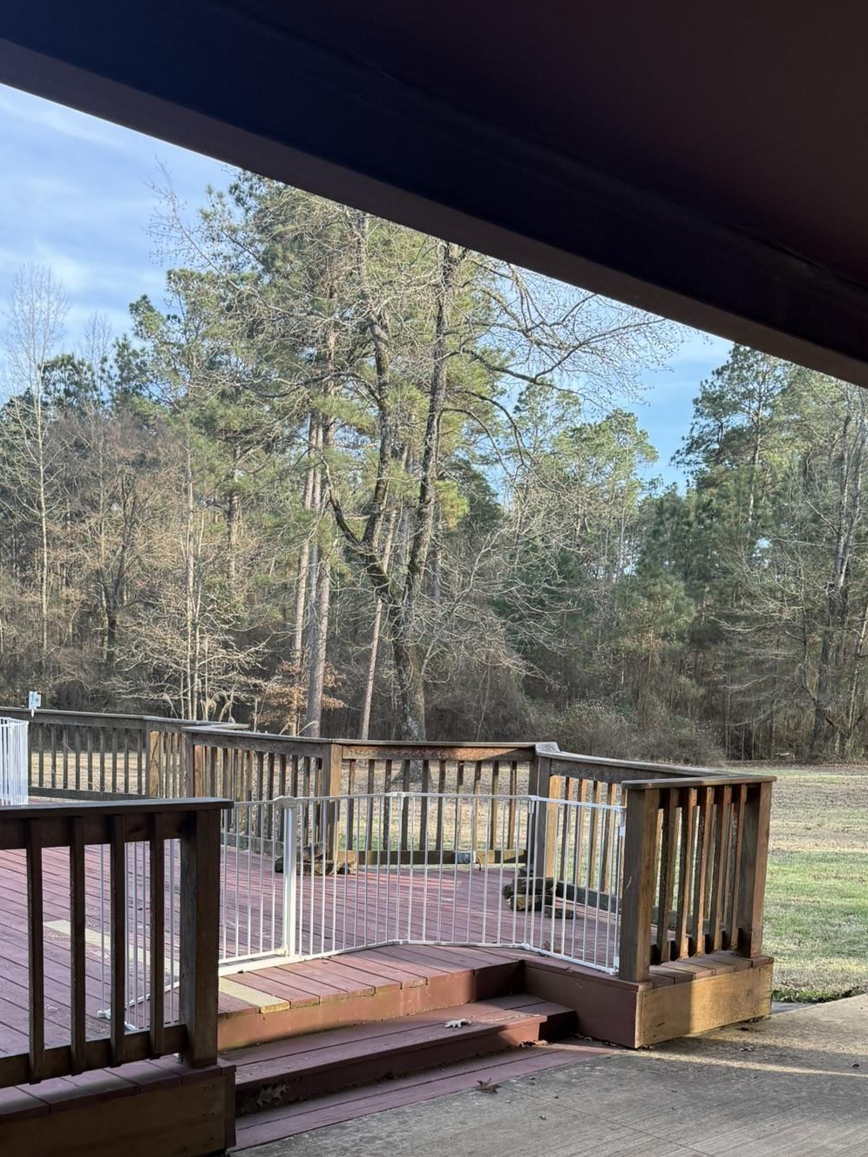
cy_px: 842
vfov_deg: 48.5
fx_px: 1237
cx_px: 319
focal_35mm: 37
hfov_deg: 38.4
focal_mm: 6.76
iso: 100
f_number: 1.78
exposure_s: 1/660
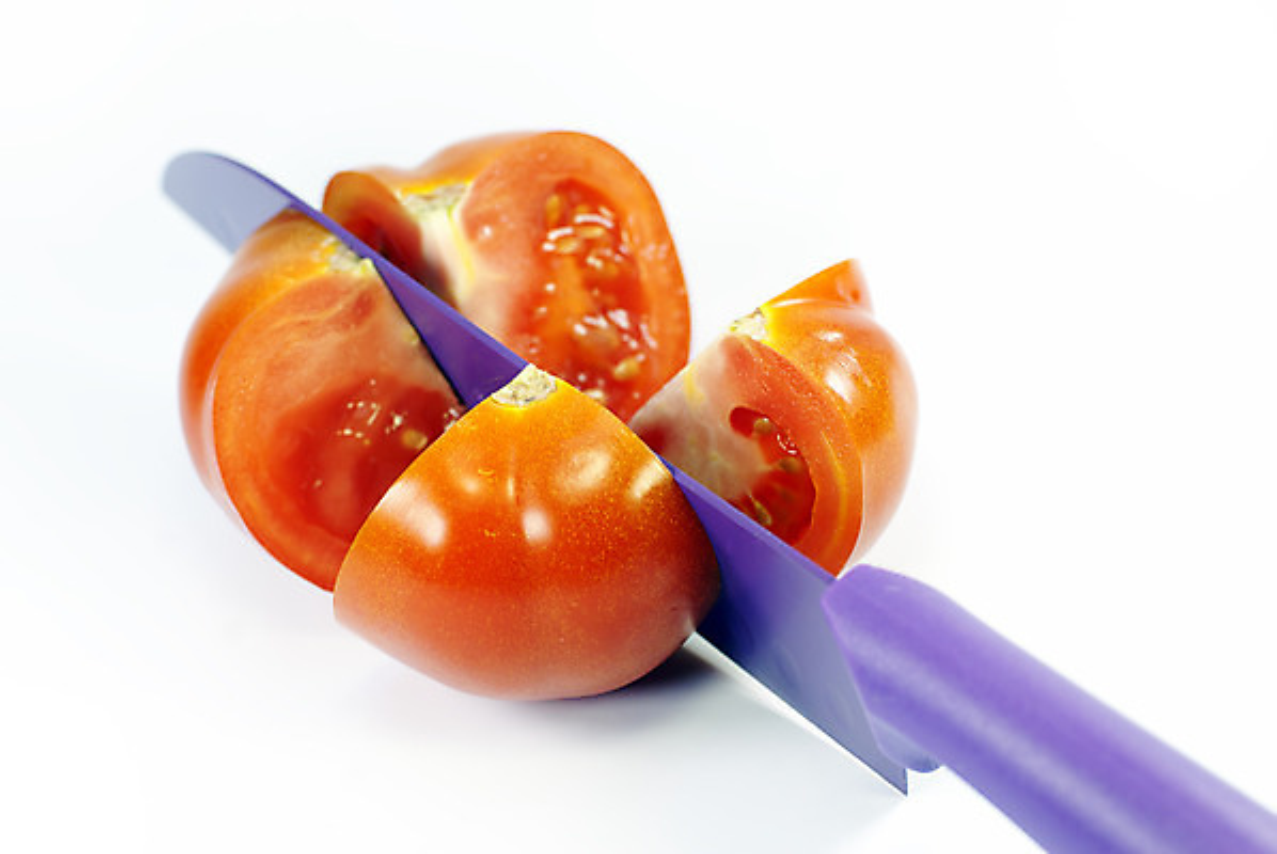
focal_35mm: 75
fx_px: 2663
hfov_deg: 27.0
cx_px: 638
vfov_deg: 18.2
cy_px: 427
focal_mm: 50
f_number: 5.6
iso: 200
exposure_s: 1/125
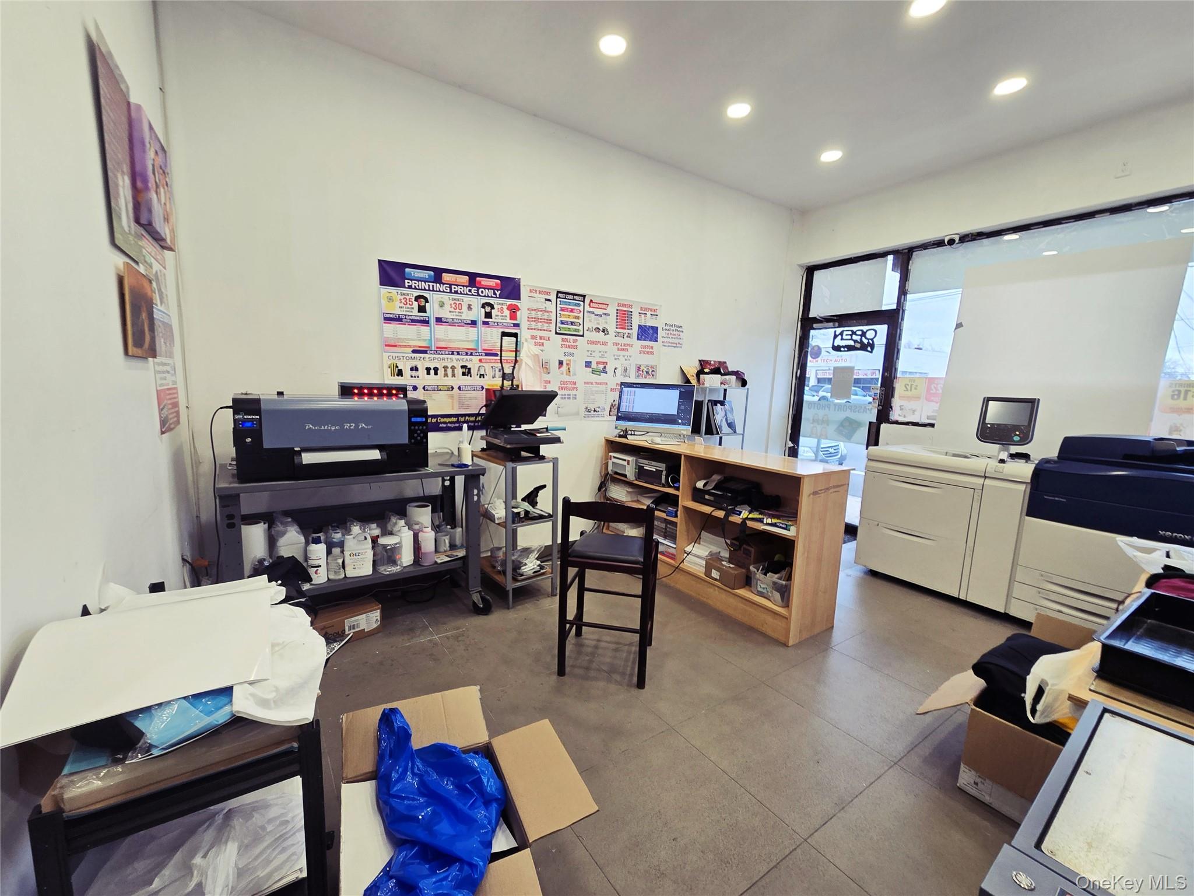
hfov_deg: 106.2
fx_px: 448
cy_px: 448
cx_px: 597
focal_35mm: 13
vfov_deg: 89.9
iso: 50
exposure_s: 1/60
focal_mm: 2.2
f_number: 2.2
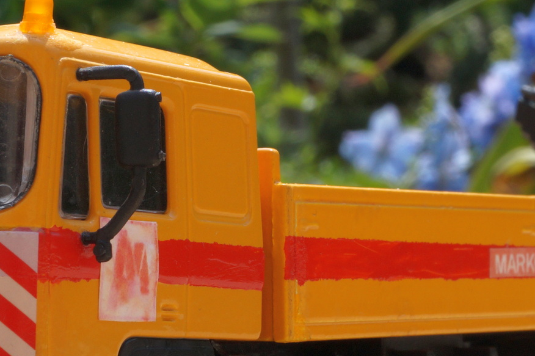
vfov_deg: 8.9
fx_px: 2289
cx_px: 215
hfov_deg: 13.3
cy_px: 252
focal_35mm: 154
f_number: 22
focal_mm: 45
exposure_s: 1/80
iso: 250
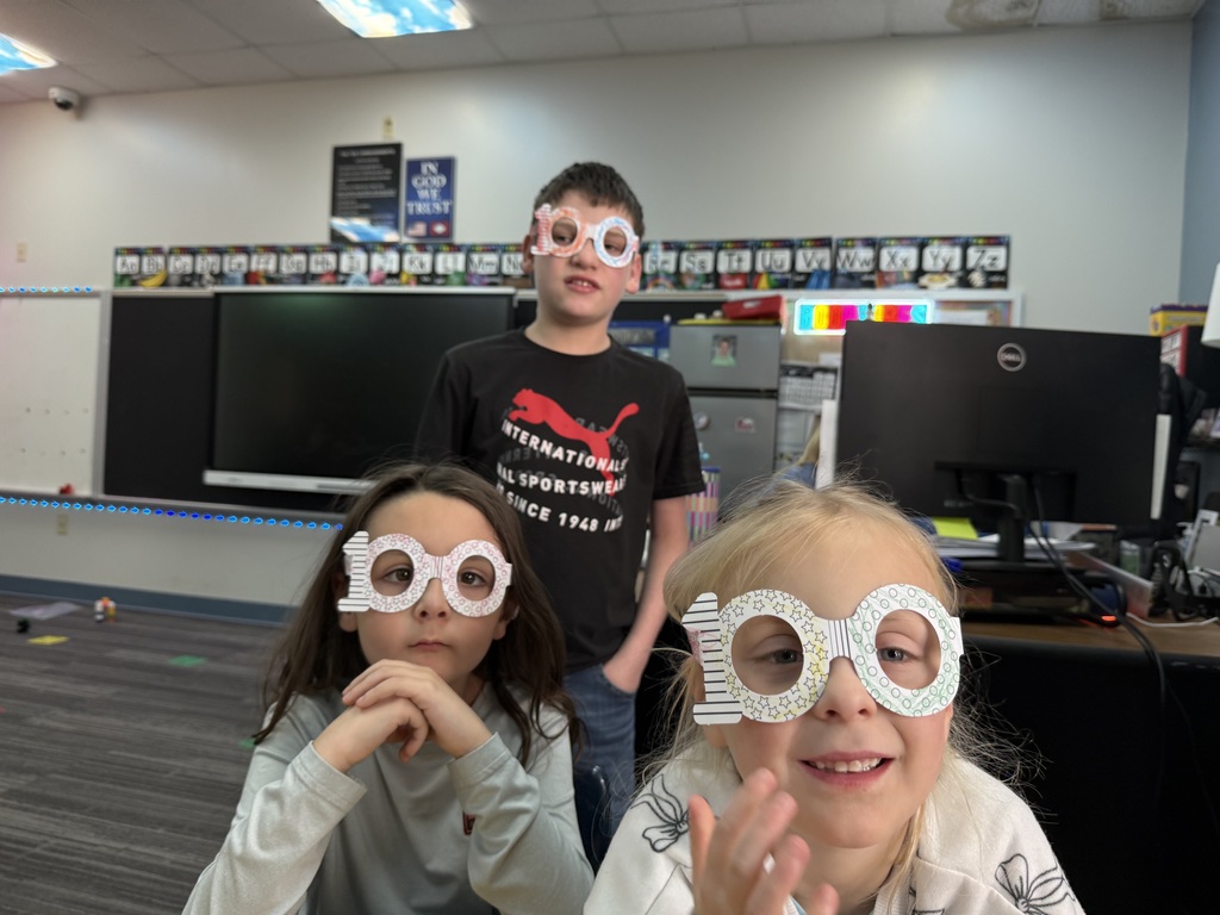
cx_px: 610
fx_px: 846
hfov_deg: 71.6
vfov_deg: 56.8
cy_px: 458
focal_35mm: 24
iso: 125
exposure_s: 1/60
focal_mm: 6.76
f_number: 1.78
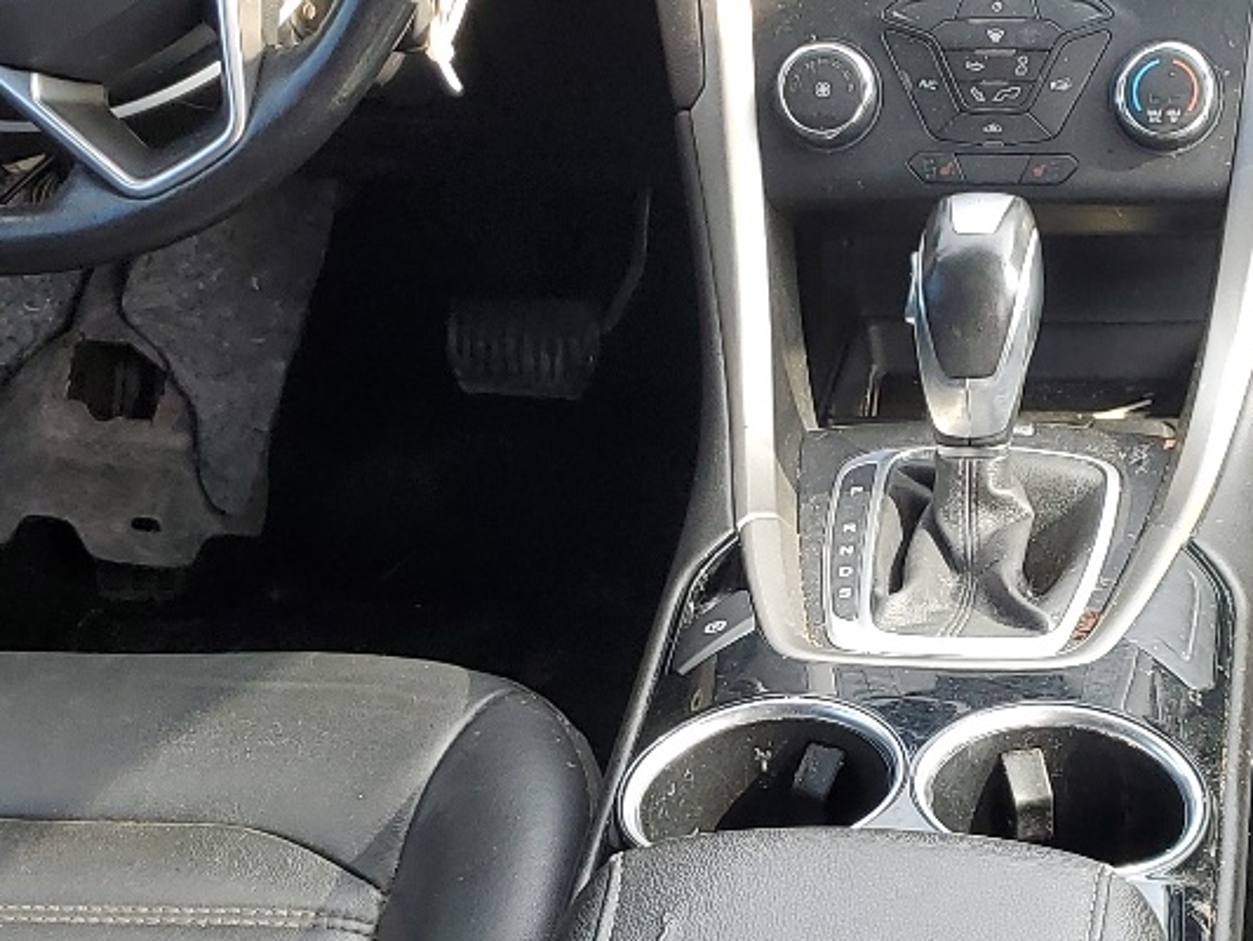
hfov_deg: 24.8
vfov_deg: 18.8
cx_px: 912
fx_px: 2824
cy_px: 663
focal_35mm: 78
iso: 50
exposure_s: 1/192
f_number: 1.5
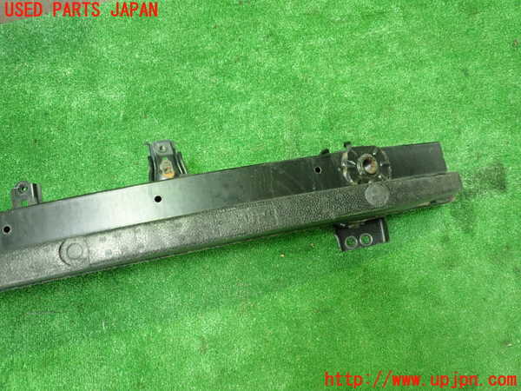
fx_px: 452
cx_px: 260
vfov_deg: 46.8
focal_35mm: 30
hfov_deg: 60.0
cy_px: 196
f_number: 2.3
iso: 800
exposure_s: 1/50
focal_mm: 5.5
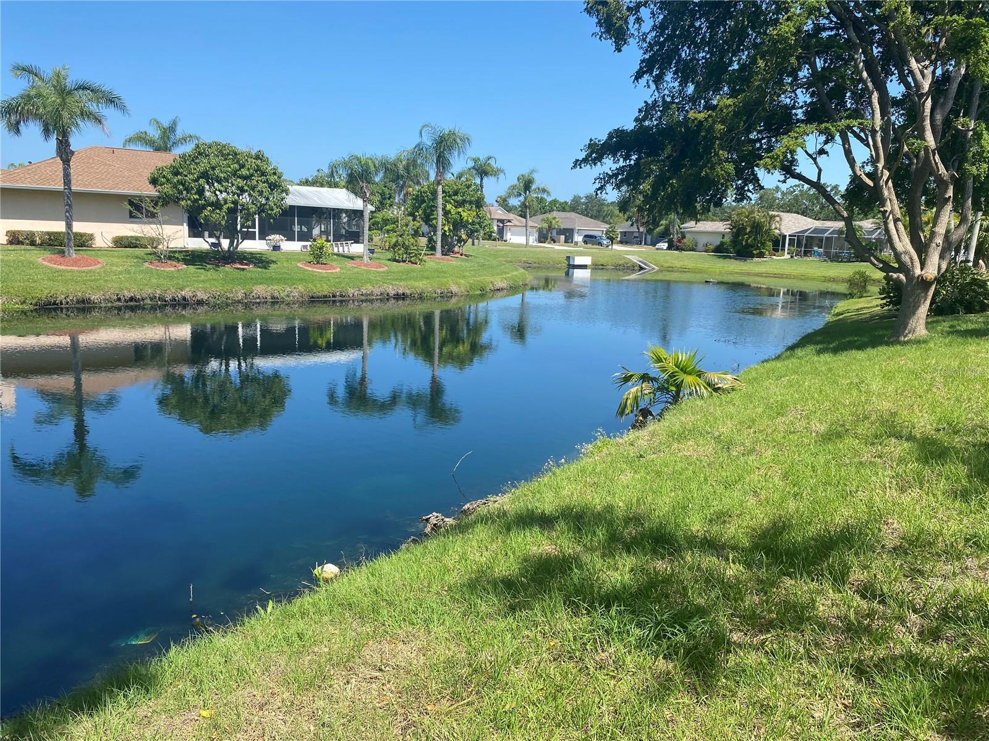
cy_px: 370
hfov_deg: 67.3
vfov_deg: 53.1
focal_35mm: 26
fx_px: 743
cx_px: 494
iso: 32
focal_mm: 4.25
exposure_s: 1/1898
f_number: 1.8
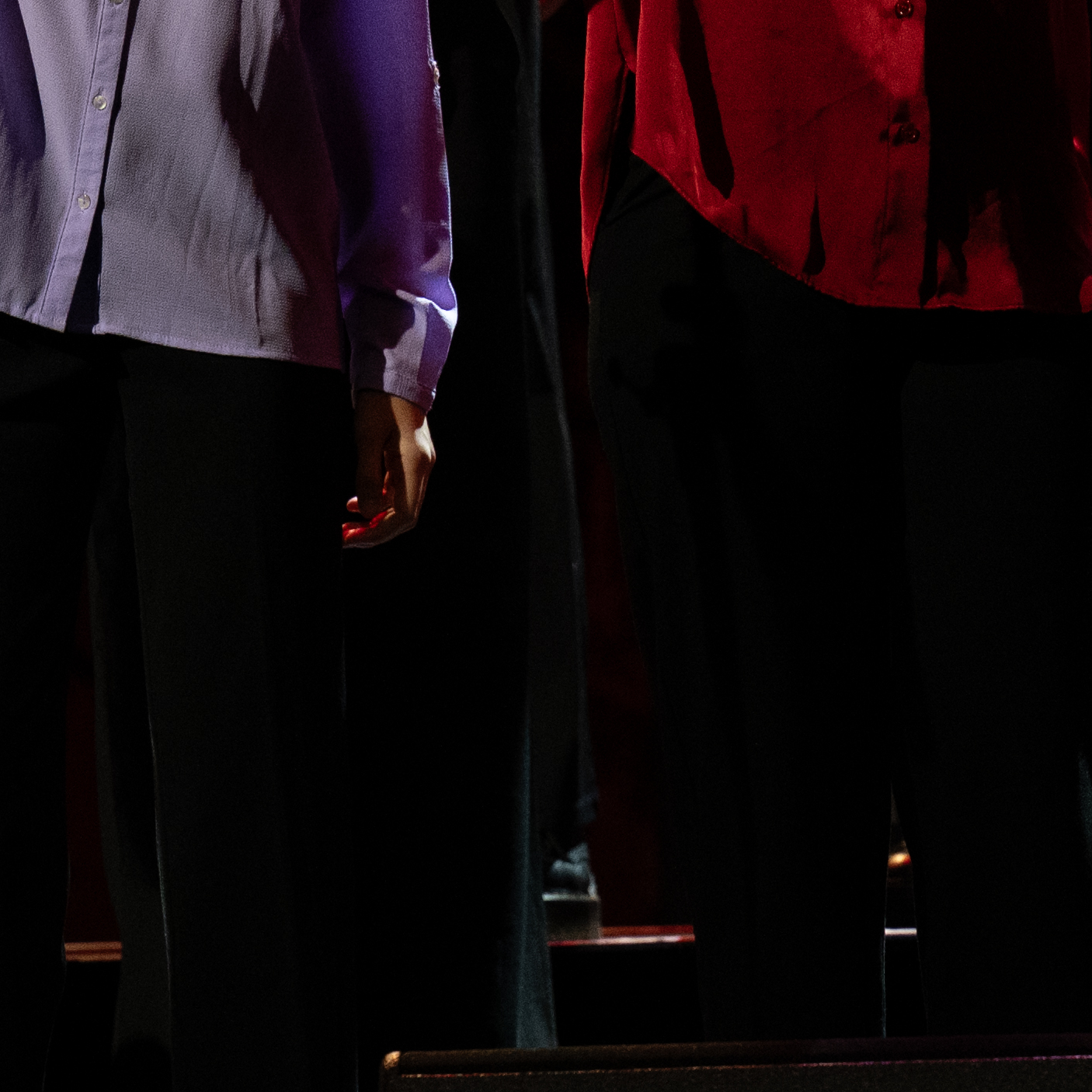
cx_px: 720
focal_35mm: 509
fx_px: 18166
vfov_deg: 3.4
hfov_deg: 3.4
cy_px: -528
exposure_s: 1/500
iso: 1000
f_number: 3.2
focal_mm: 102
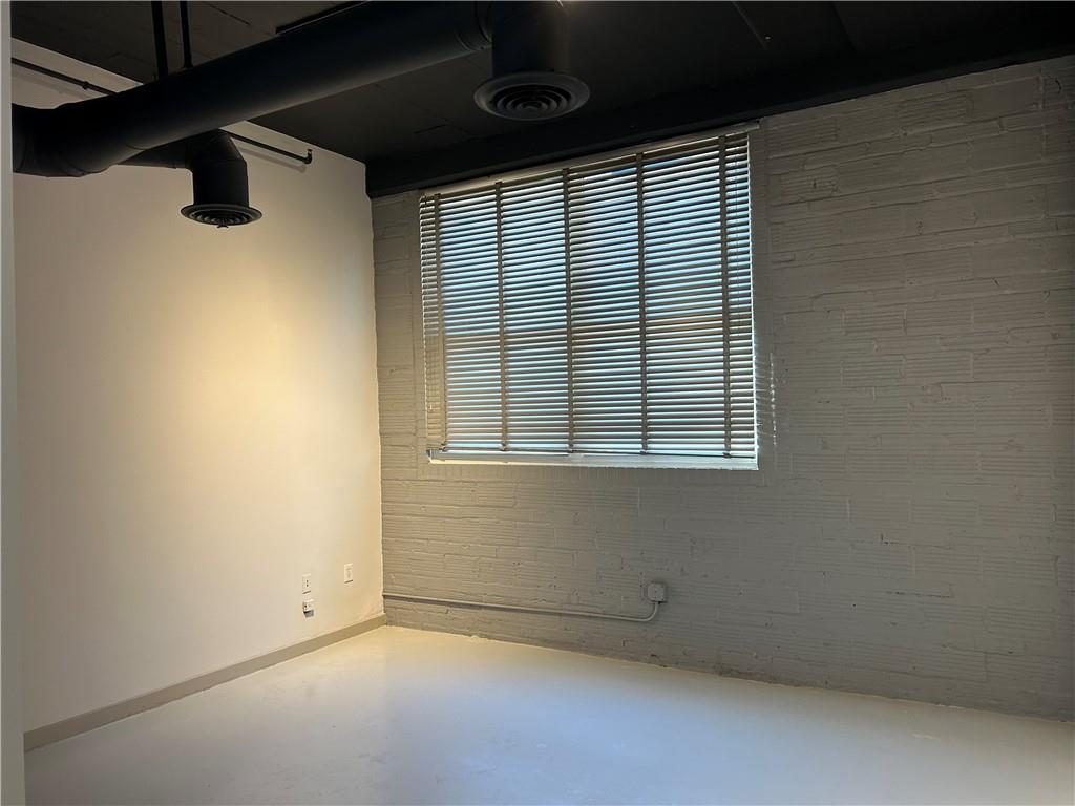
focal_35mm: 26
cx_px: 538
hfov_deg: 67.3
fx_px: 807
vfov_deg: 53.1
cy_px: 403
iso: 80
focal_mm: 5.7
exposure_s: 1/60
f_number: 1.5
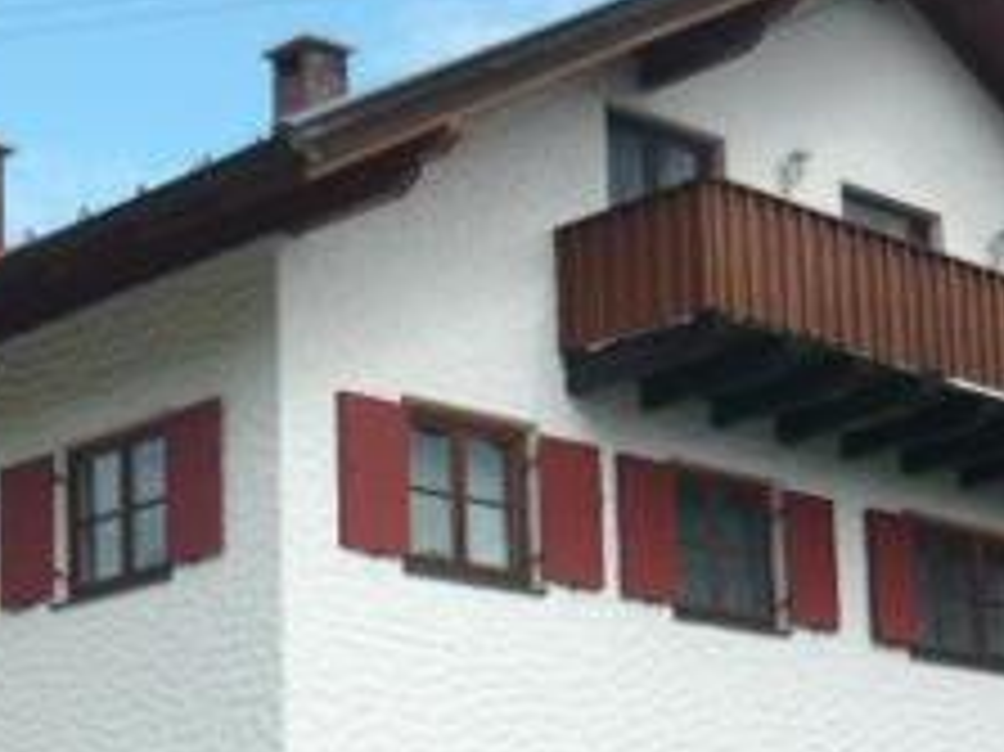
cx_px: 173
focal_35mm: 87
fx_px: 2522
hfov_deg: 22.2
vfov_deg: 16.6
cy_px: 743
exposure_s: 1/125
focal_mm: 5.5
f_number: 8
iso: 100
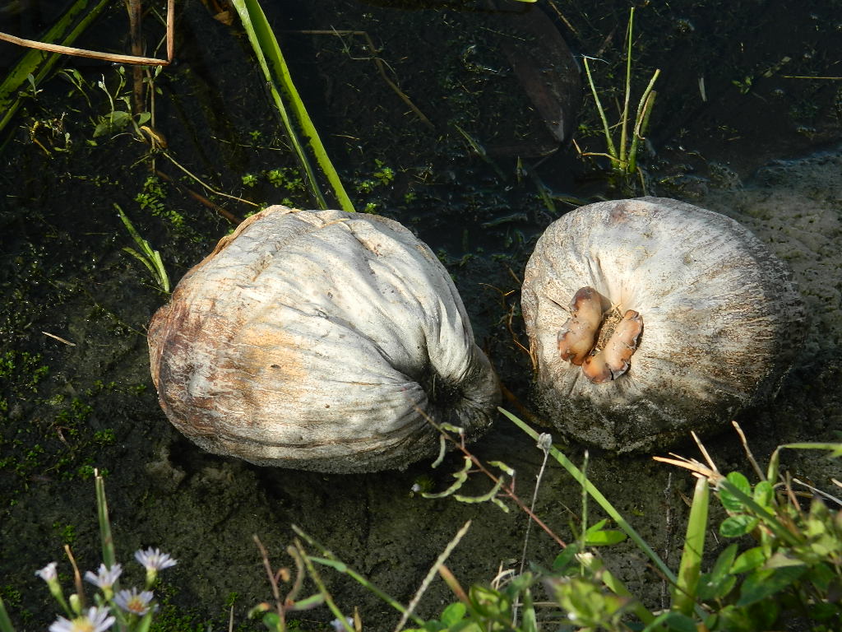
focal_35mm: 103
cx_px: 421
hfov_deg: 19.1
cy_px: 316
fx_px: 2505
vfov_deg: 14.4
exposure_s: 1/320
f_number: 4.5
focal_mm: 18.6
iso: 80
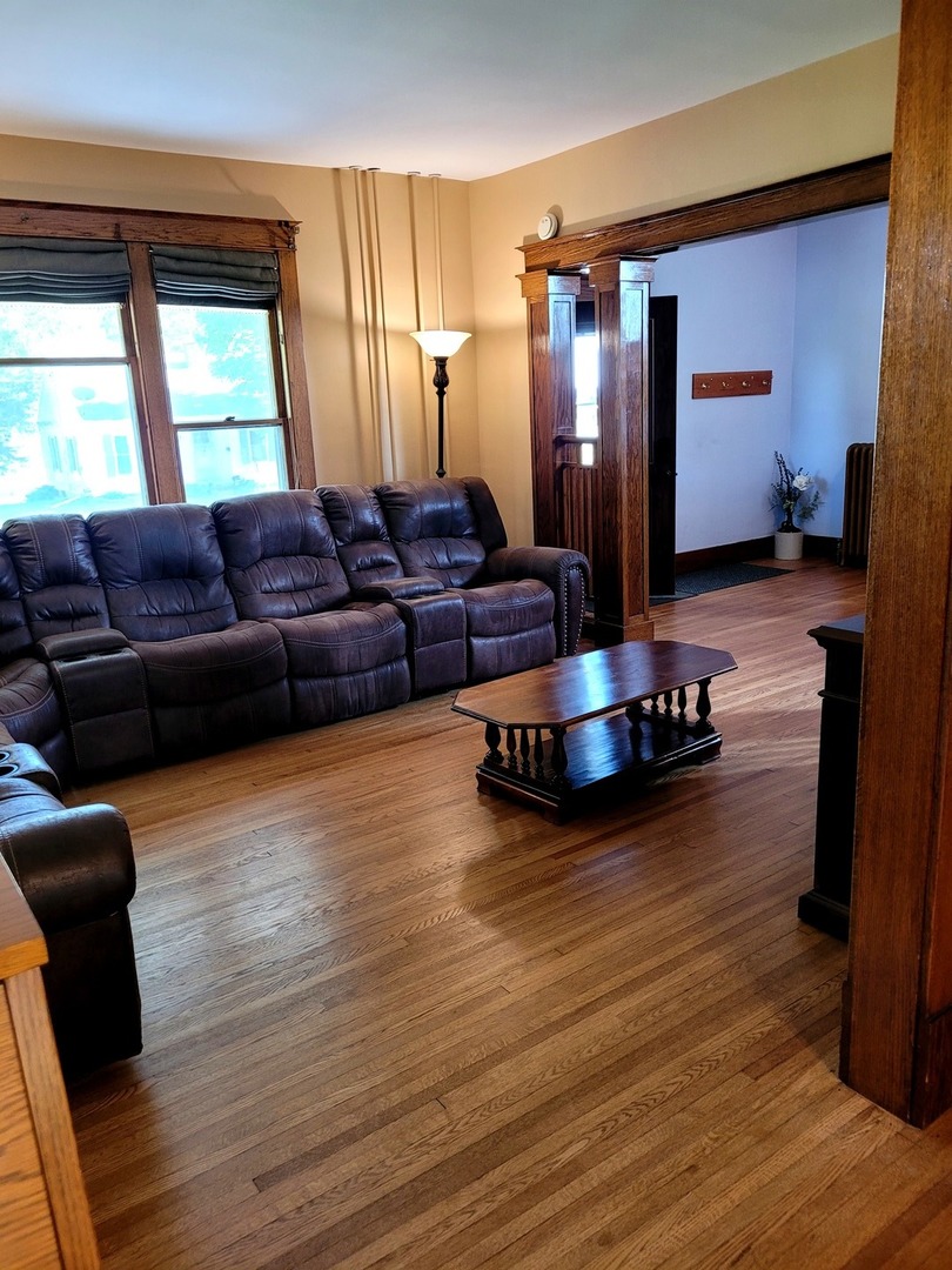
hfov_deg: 53.1
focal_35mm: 26
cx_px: 476
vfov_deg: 67.3
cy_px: 635
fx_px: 953
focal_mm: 5.4
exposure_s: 1/40
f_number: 1.8
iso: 200
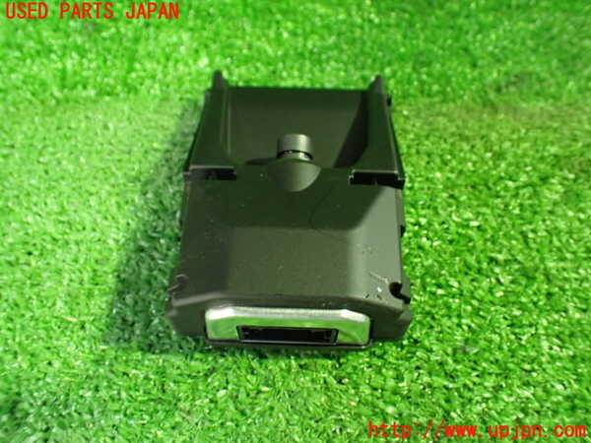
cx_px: 296
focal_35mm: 30
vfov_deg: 46.8
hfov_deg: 60.0
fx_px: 512
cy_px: 222
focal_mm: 5.4
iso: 1000
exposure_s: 1/30
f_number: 2.3
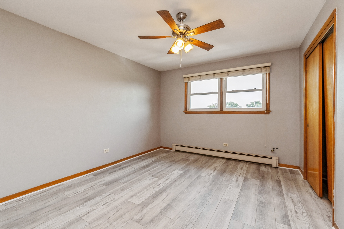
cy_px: 114
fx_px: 143
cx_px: 172
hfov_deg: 100.4
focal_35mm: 15
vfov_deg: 77.3
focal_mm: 10
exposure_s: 1/40
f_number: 8
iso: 400
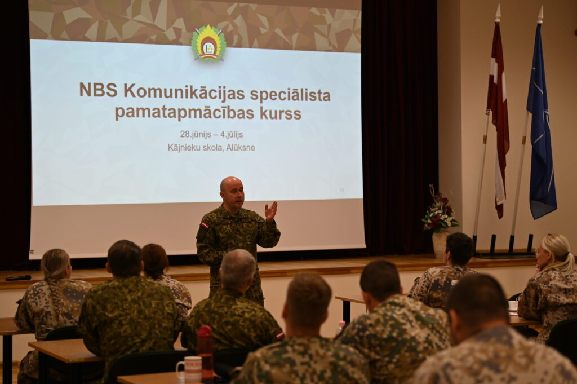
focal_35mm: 70
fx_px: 1121
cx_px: 288
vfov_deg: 19.4
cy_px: 192
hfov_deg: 28.9
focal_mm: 70
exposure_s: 1/250
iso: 900
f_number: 2.8
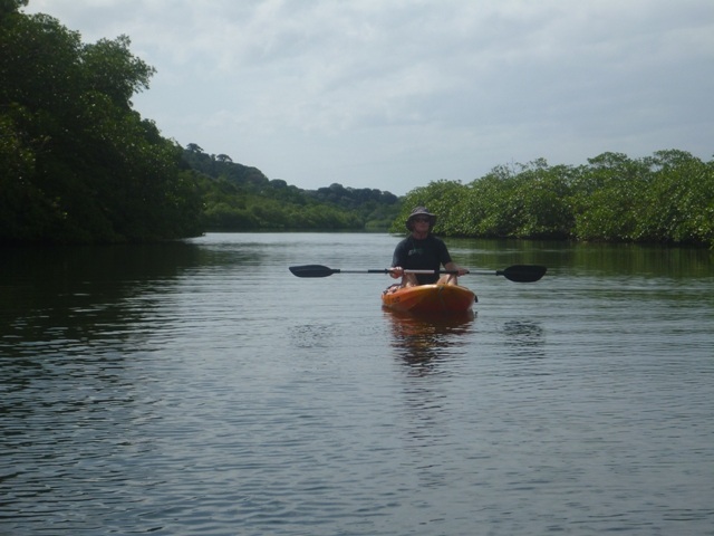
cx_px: 357
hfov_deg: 25.7
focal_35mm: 76
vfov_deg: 19.4
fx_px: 1568
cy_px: 268
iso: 100
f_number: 5.5
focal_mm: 13.4
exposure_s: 1/640
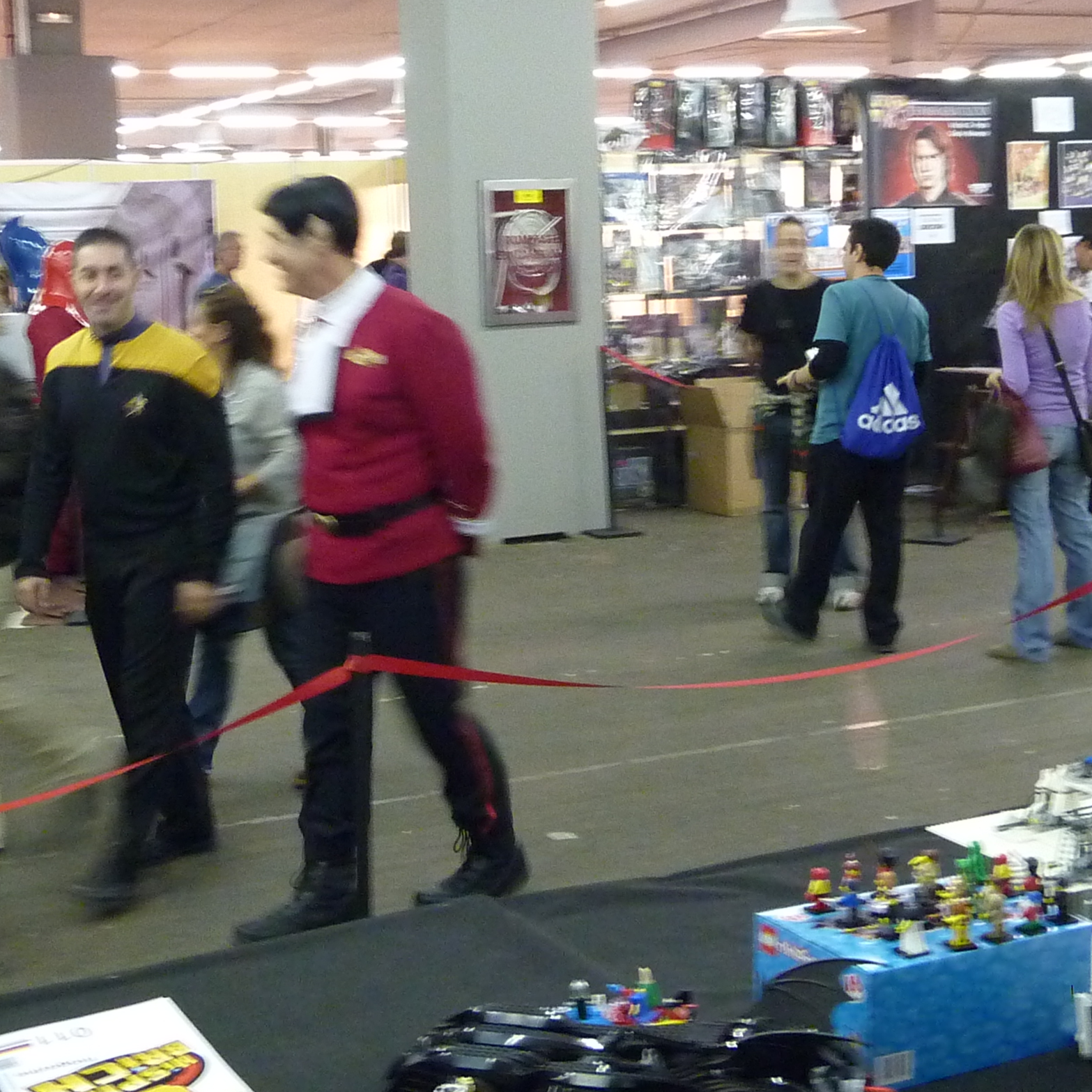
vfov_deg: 32.7
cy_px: 459
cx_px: 455
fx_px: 1856
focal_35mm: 52
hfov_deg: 32.7
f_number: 3.3
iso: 400
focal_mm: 4.1
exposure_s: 1/8
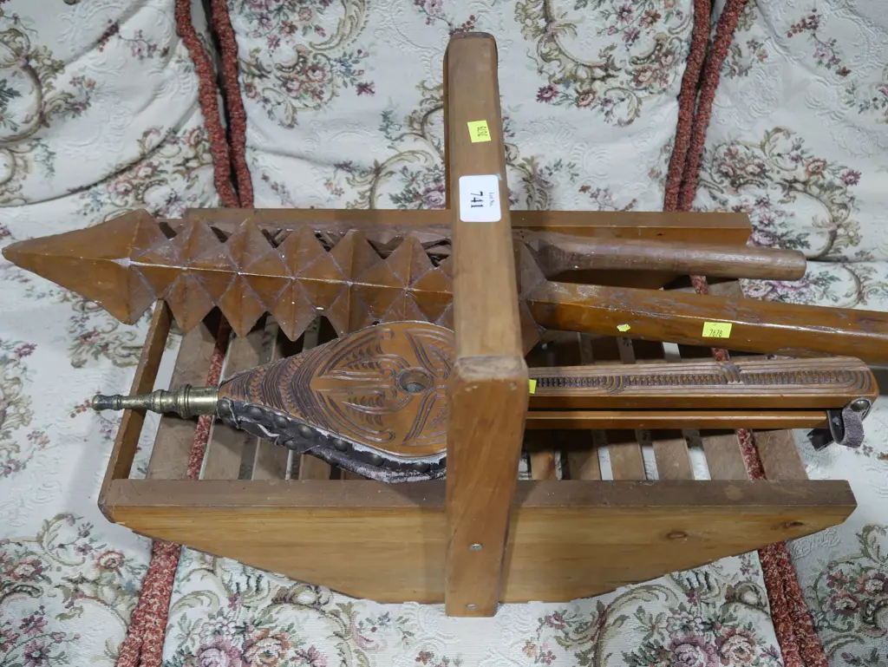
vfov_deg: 46.8
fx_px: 770
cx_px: 444
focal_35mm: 30
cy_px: 334
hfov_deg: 59.9
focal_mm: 15
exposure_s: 1/60
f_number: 4.5
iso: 400
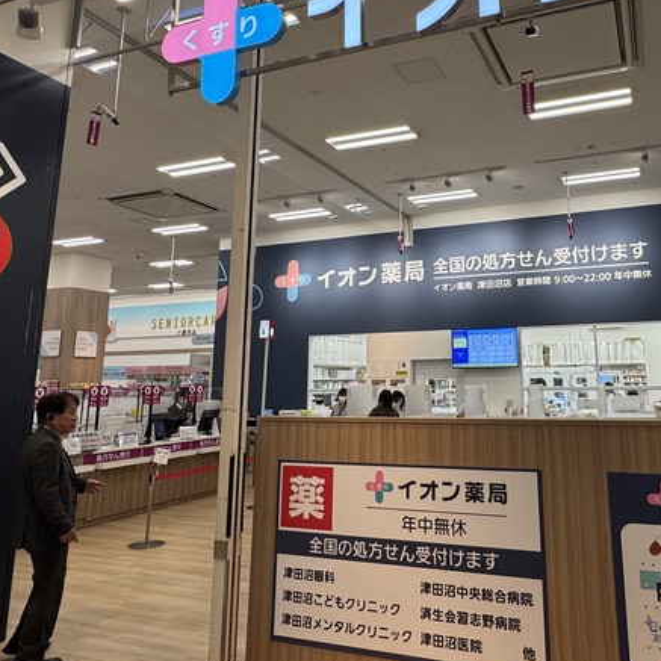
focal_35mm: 29
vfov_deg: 55.0
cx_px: 422
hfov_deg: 54.8
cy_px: 248
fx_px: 627
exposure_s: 1/100
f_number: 2.2
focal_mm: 2.22
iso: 64
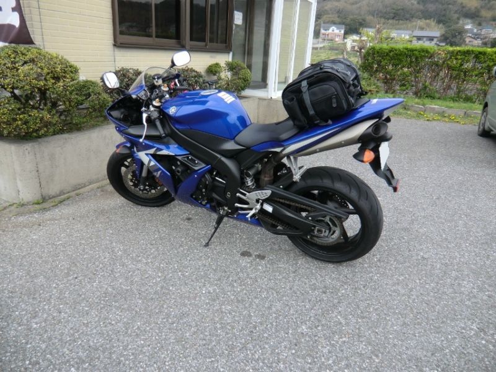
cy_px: 186
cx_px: 248
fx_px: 344
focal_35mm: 24
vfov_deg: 56.8
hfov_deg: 71.6
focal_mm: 4.3
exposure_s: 1/250
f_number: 3.2
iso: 64
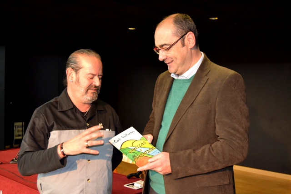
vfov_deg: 31.9
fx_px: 340
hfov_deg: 46.4
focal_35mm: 42
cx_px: 146
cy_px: 97
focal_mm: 28
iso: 3200
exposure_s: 1/60
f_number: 4
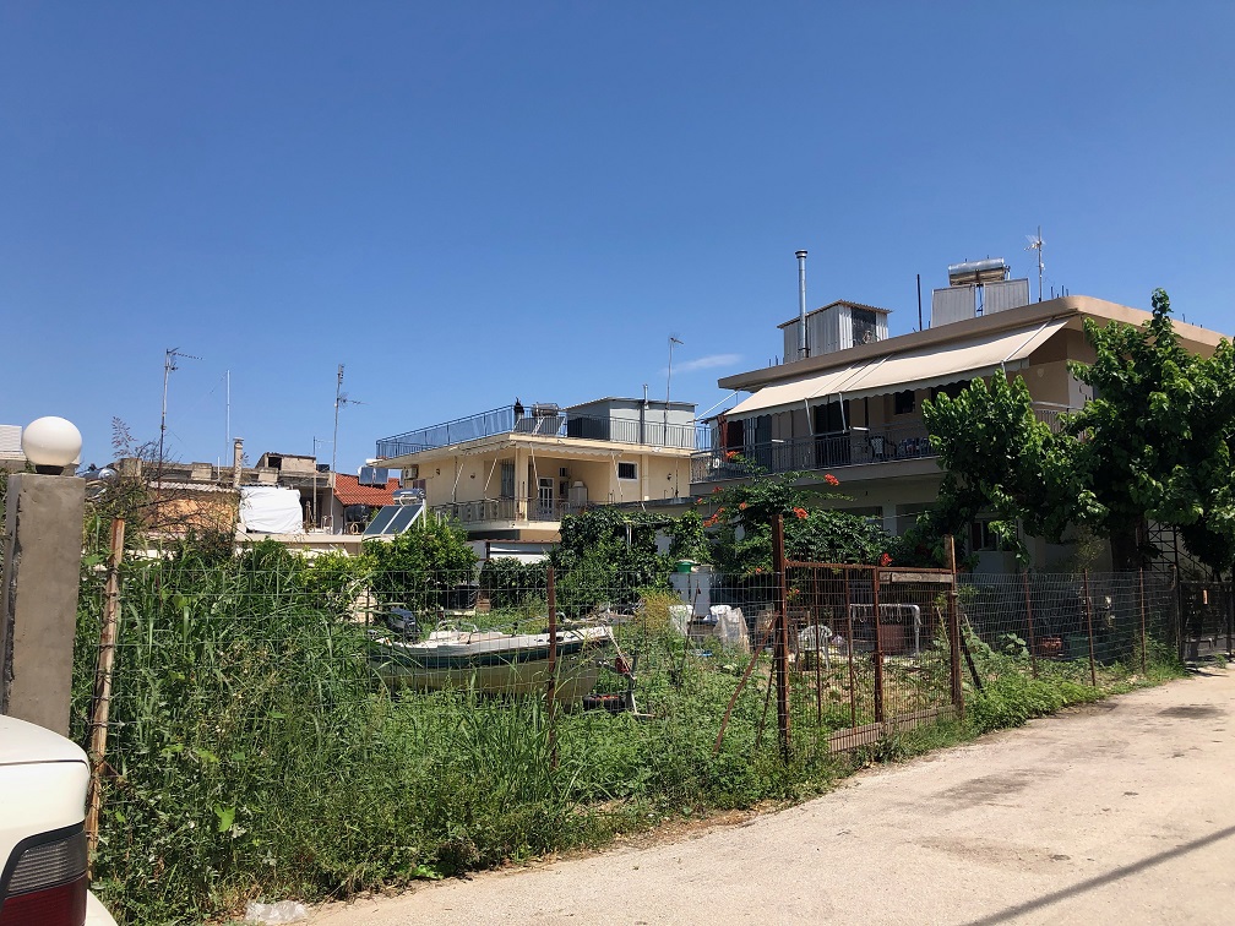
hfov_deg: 63.4
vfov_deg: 49.7
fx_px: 999
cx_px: 618
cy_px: 463
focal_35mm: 28
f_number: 1.8
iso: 20
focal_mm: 4
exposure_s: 1/1919
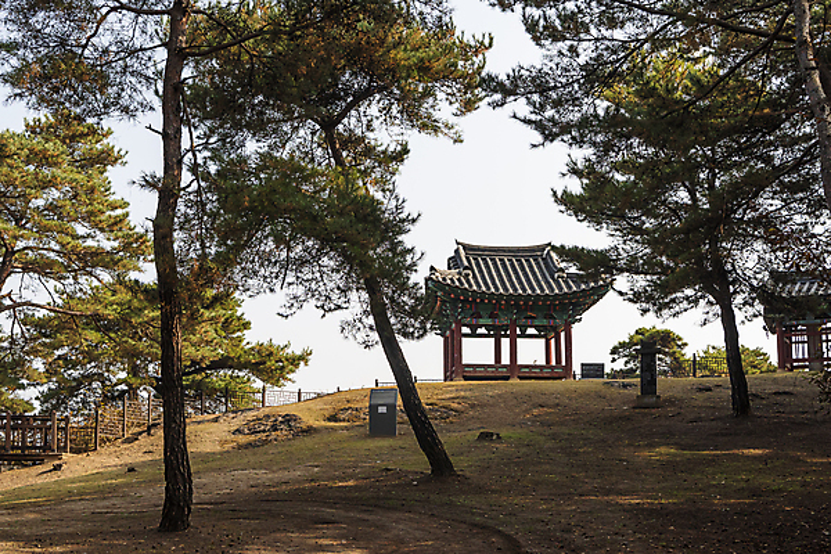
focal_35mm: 48
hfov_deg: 41.1
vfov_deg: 28.1
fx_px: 1108
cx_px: 416
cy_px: 277
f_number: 8
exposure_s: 1/1000
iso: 500
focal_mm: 48
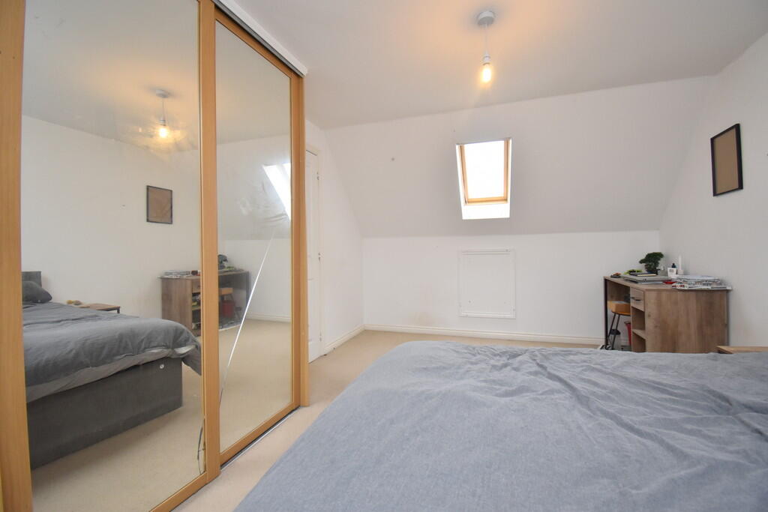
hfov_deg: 100.4
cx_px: 384
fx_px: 320
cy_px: 256
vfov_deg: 77.3
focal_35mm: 15
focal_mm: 10
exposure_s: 1/125
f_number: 4.5
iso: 800
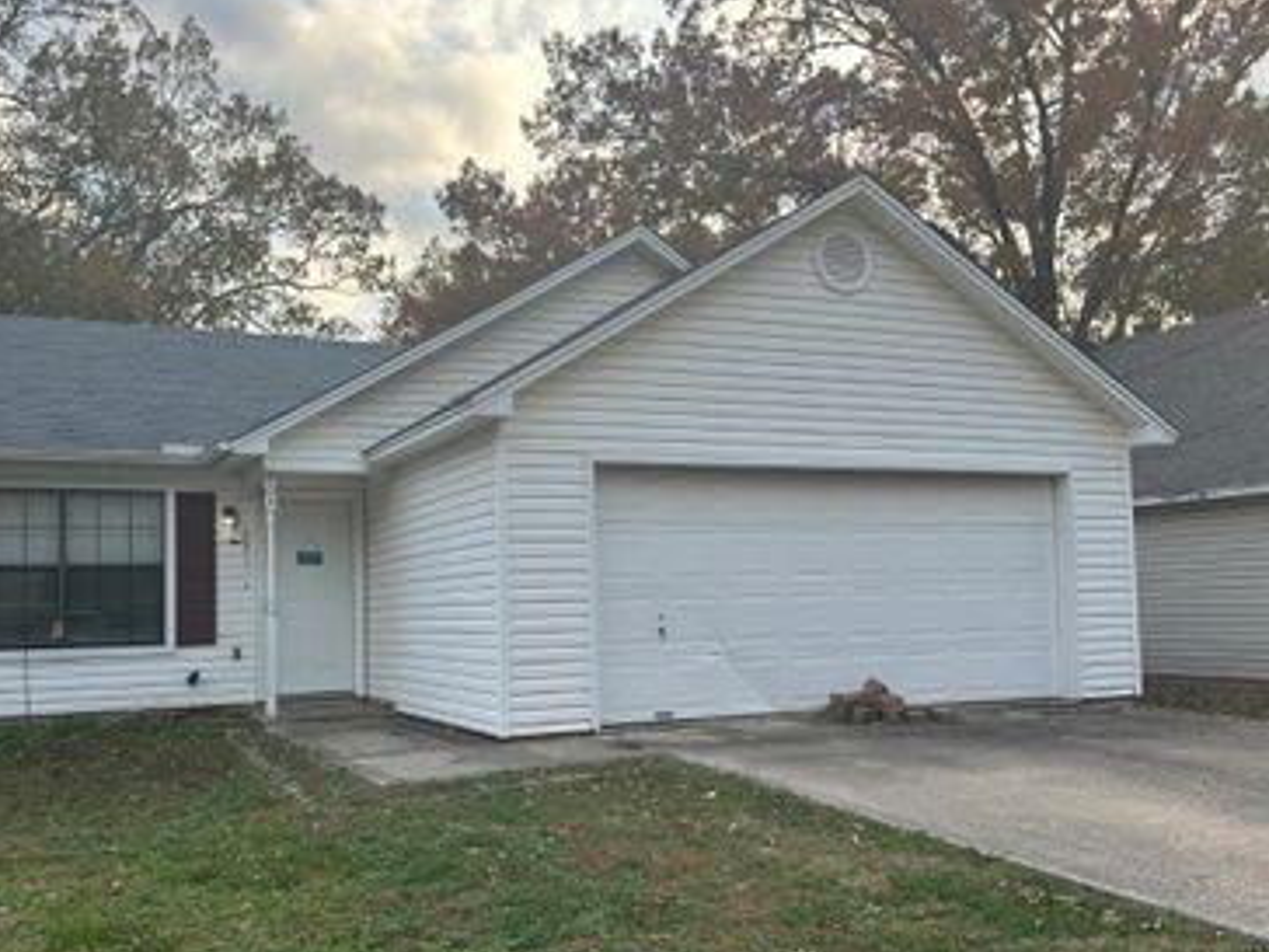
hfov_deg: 55.3
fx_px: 1210
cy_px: 528
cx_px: 582
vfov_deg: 42.9
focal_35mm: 33
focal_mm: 6.86
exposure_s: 1/935
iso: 80
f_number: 1.78
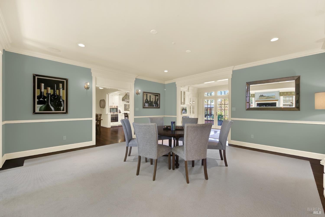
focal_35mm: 14
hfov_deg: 104.2
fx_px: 126
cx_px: 162
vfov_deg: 81.3
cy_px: 108
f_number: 14
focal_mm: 14
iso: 100
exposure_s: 1/10
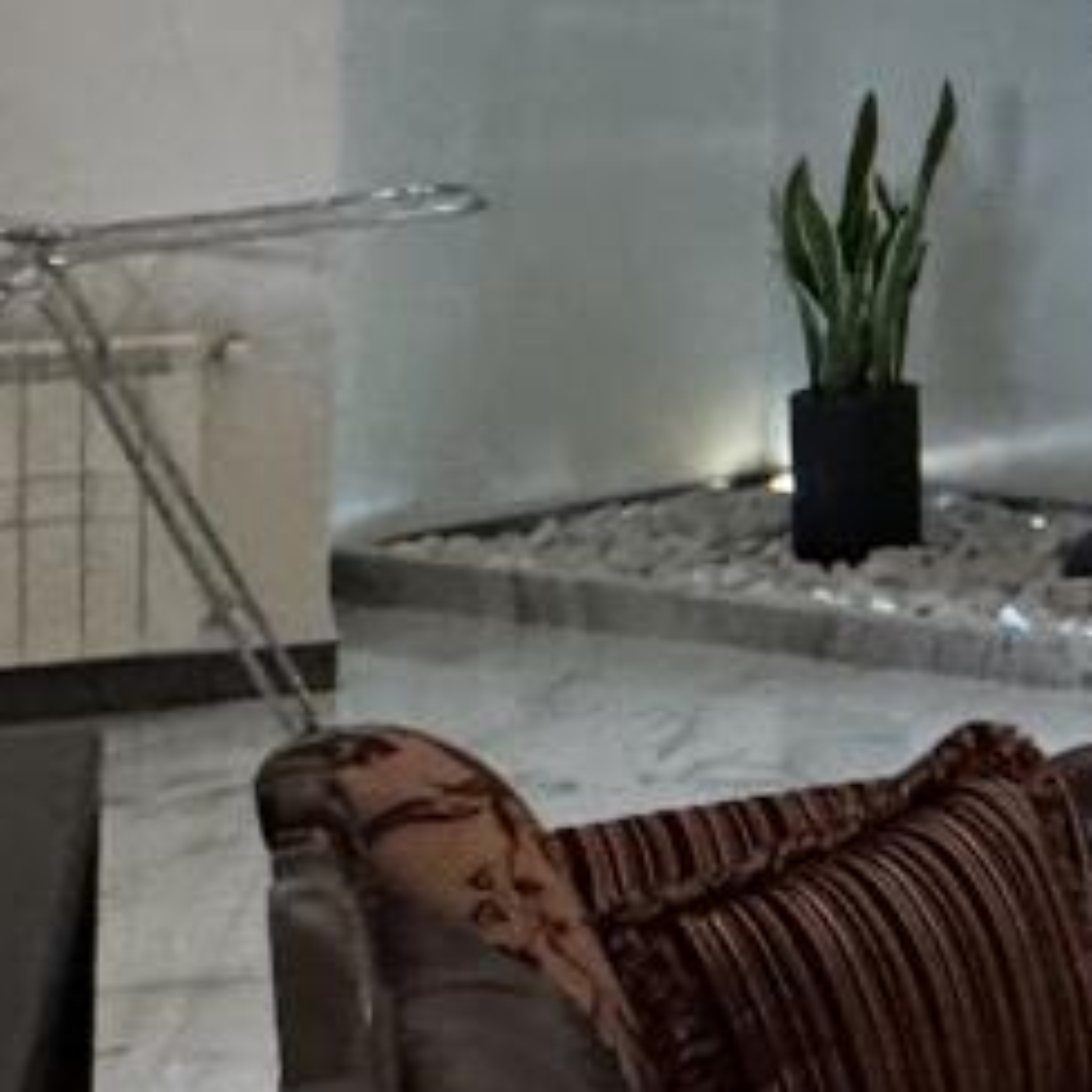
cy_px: 31
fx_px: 2891
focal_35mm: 81
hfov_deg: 13.6
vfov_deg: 20.8
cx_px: 2770
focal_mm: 2.22
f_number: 2.2
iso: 400
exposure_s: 1/50
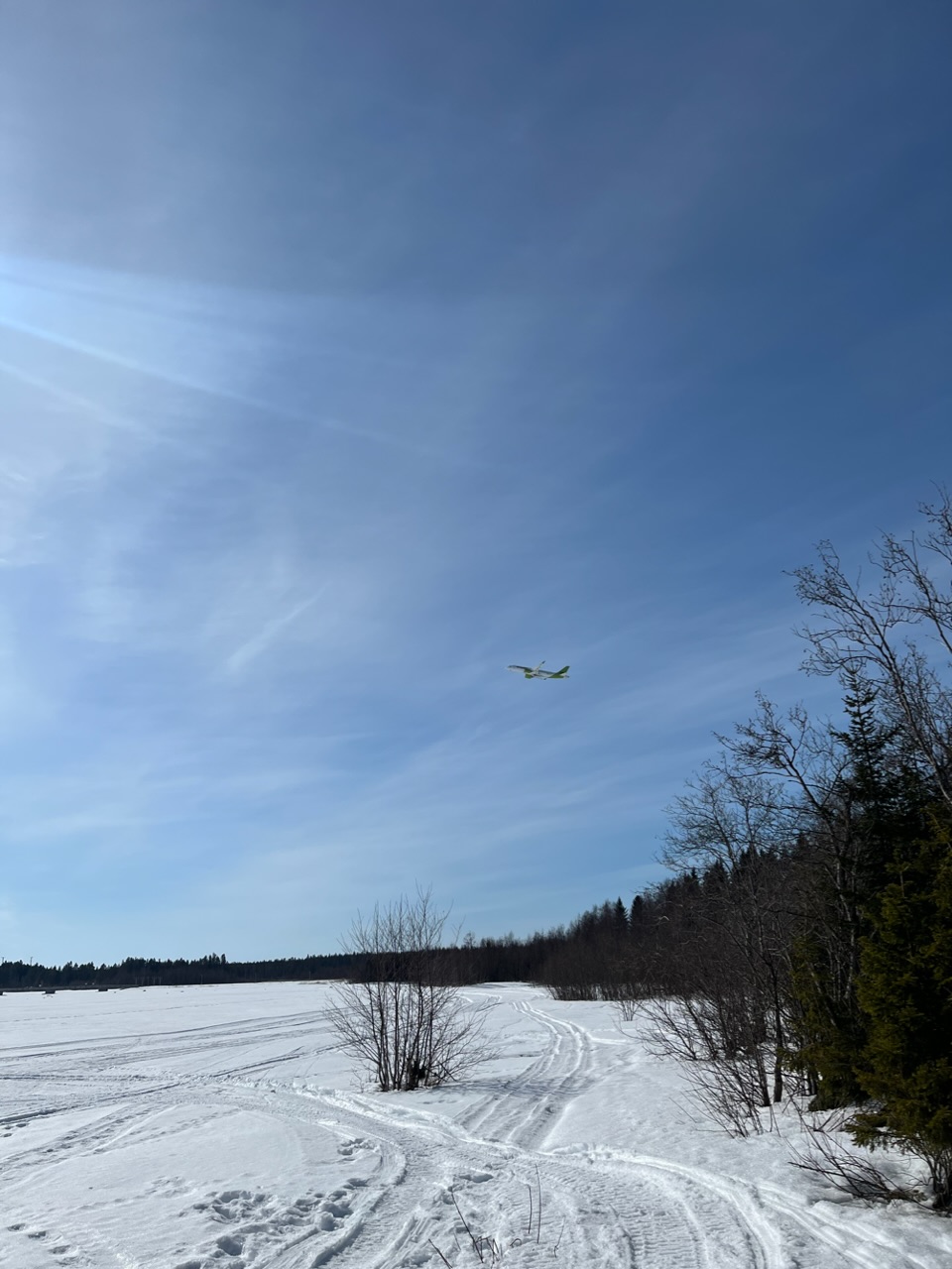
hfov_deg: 53.1
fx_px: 953
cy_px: 634
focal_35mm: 26
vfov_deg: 67.3
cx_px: 476
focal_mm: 5.1
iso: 50
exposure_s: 1/13333
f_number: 1.6
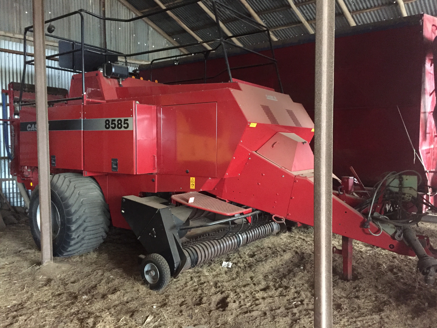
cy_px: 164
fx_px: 366
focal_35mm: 29
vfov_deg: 48.2
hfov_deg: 61.7
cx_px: 218
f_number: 2.2
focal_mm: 4.15
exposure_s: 1/15
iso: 400
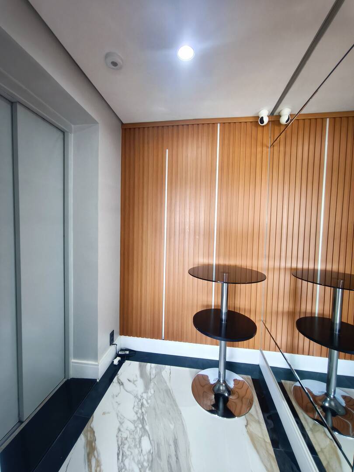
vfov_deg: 98.2
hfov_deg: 81.7
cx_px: 177
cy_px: 236
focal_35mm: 15
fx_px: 205
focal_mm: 1.91
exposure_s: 1/30
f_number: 2.2
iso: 250
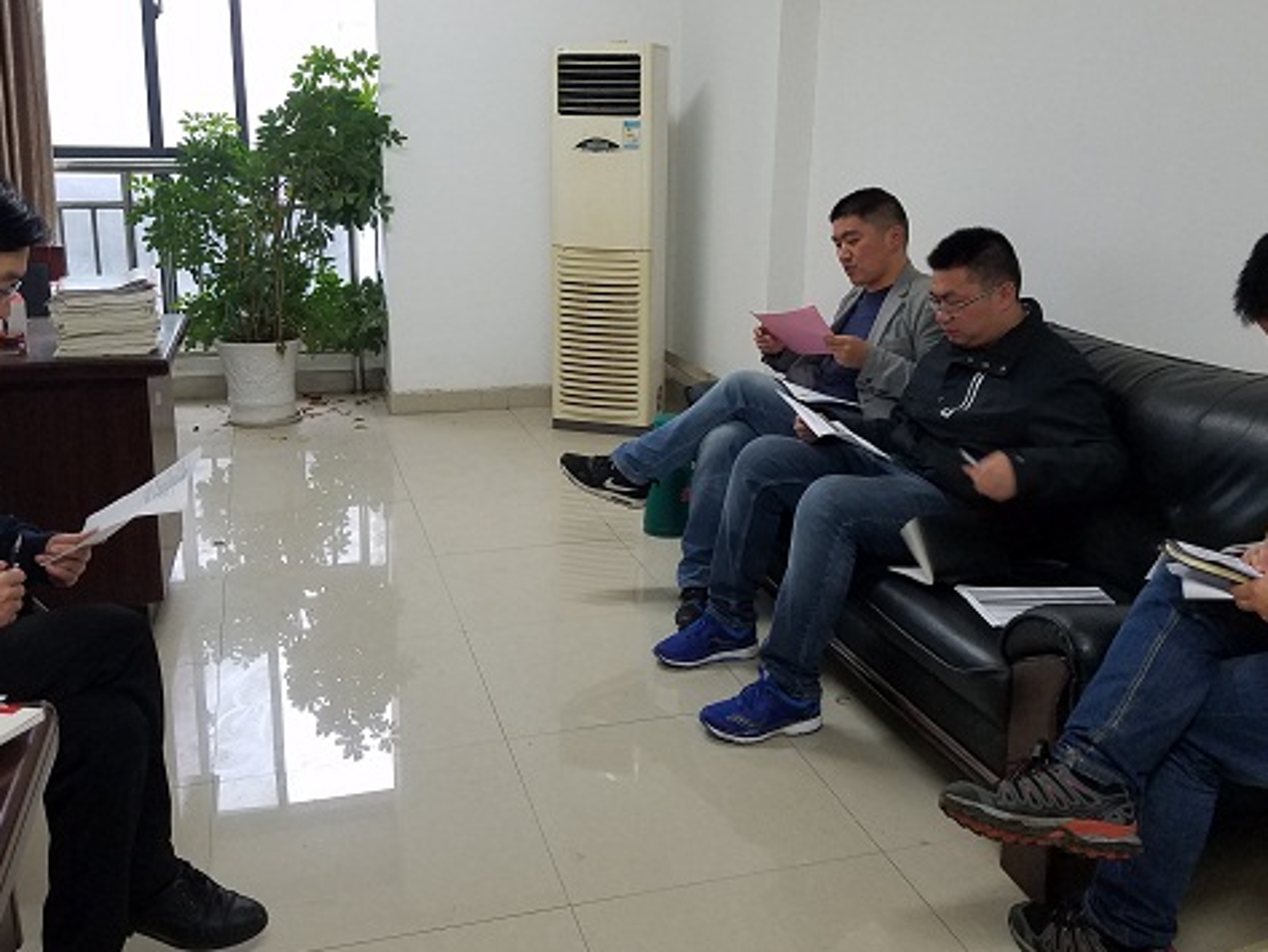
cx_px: 657
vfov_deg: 42.9
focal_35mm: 33
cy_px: 429
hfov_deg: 55.3
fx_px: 1209
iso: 125
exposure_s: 1/33
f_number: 1.7
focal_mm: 4.2
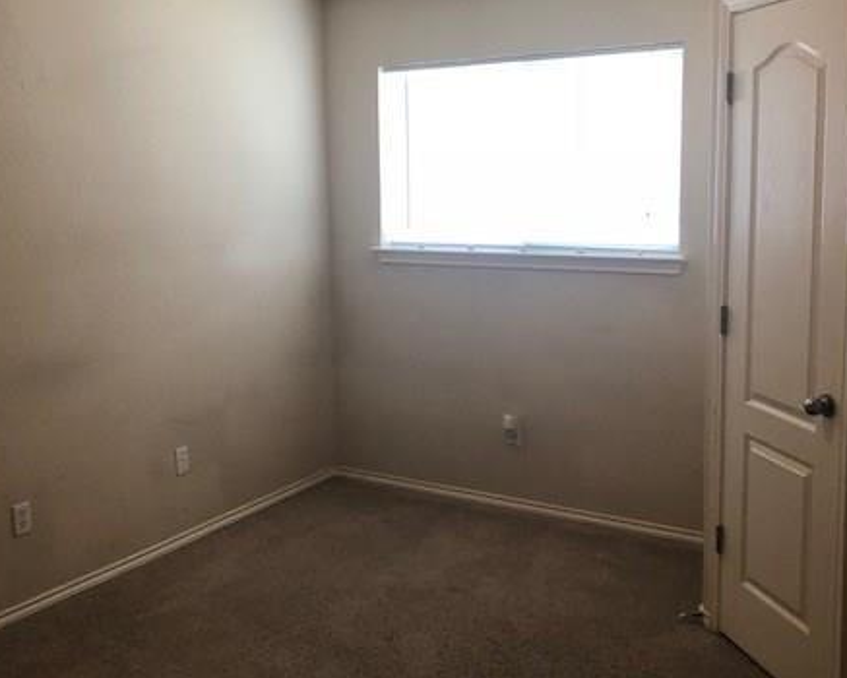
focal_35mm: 40
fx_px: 1003
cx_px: 409
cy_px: 306
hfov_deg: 45.8
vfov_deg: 37.3
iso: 40
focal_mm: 4
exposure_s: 1/30
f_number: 1.8
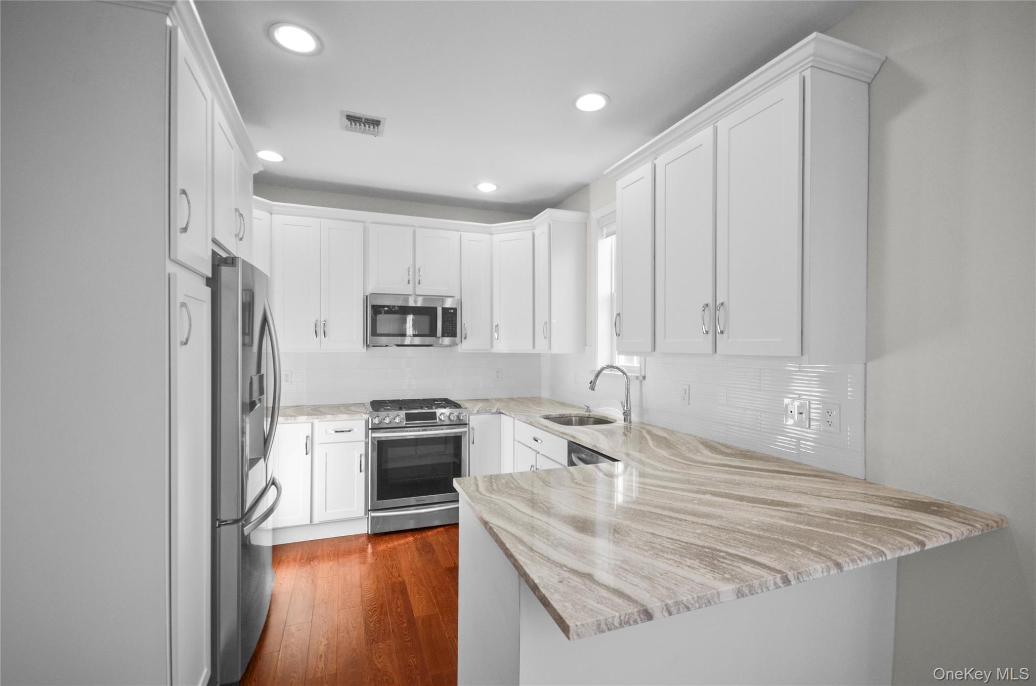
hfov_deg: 100.5
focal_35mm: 15
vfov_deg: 77.1
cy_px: 343
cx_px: 518
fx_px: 431
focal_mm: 10
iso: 200
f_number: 5
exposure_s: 1/100
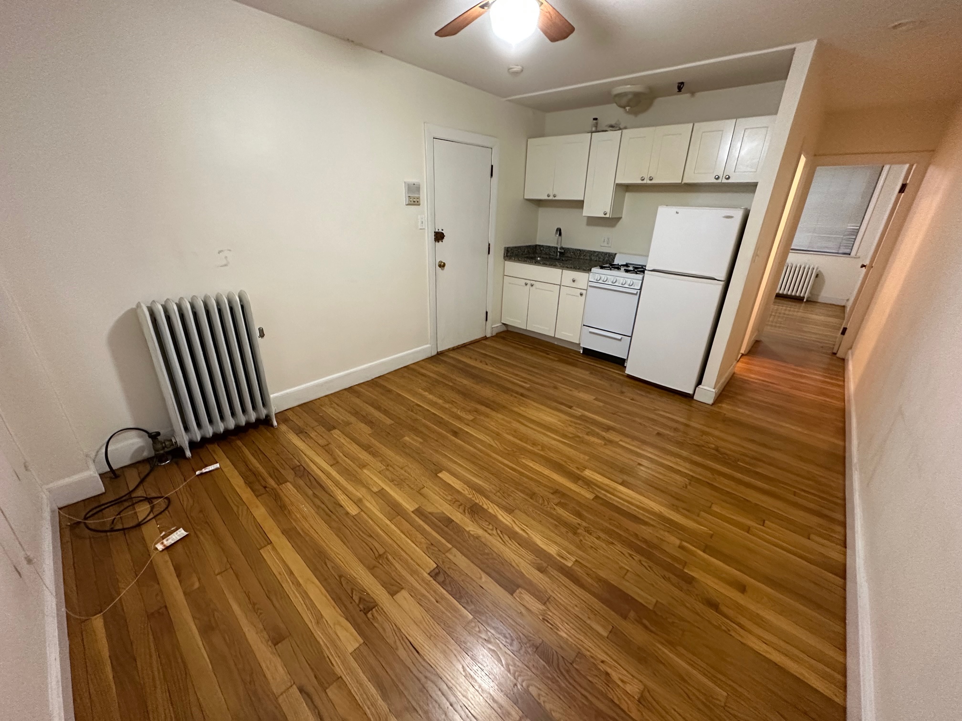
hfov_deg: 102.1
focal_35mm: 14
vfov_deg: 85.7
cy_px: 360
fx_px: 389
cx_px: 481
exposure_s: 1/60
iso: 640
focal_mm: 2.22
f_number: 2.2
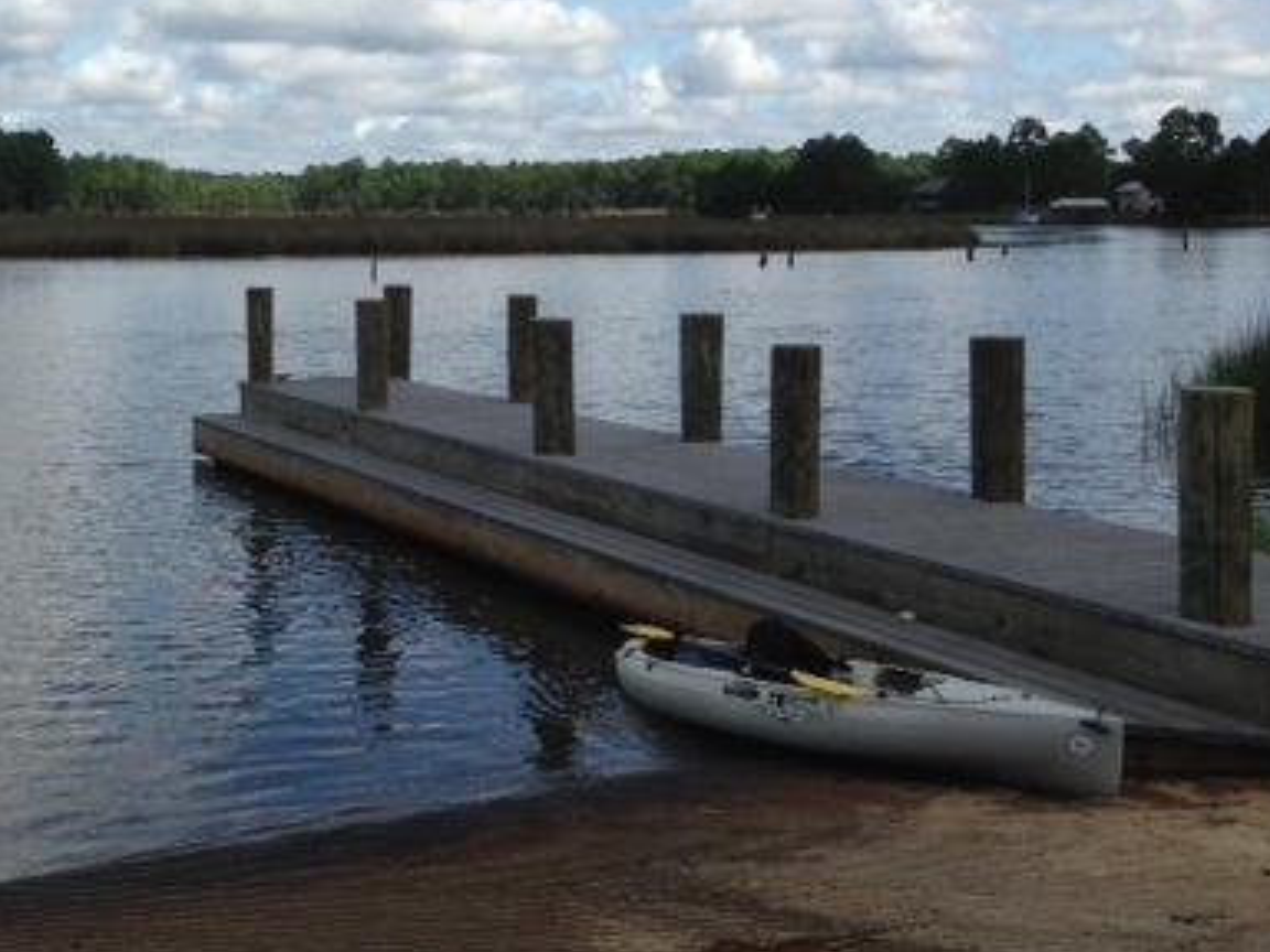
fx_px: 2018
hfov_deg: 34.9
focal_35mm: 55
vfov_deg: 26.2
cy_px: 245
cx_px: 572
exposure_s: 1/2262
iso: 50
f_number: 2.4
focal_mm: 4.12
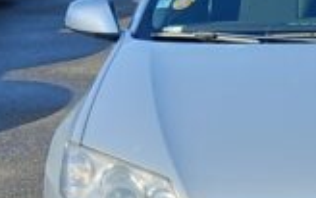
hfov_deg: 15.7
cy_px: 183
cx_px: 360
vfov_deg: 10.1
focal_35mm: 129
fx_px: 1112
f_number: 2
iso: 25
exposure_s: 1/213
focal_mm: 4.6
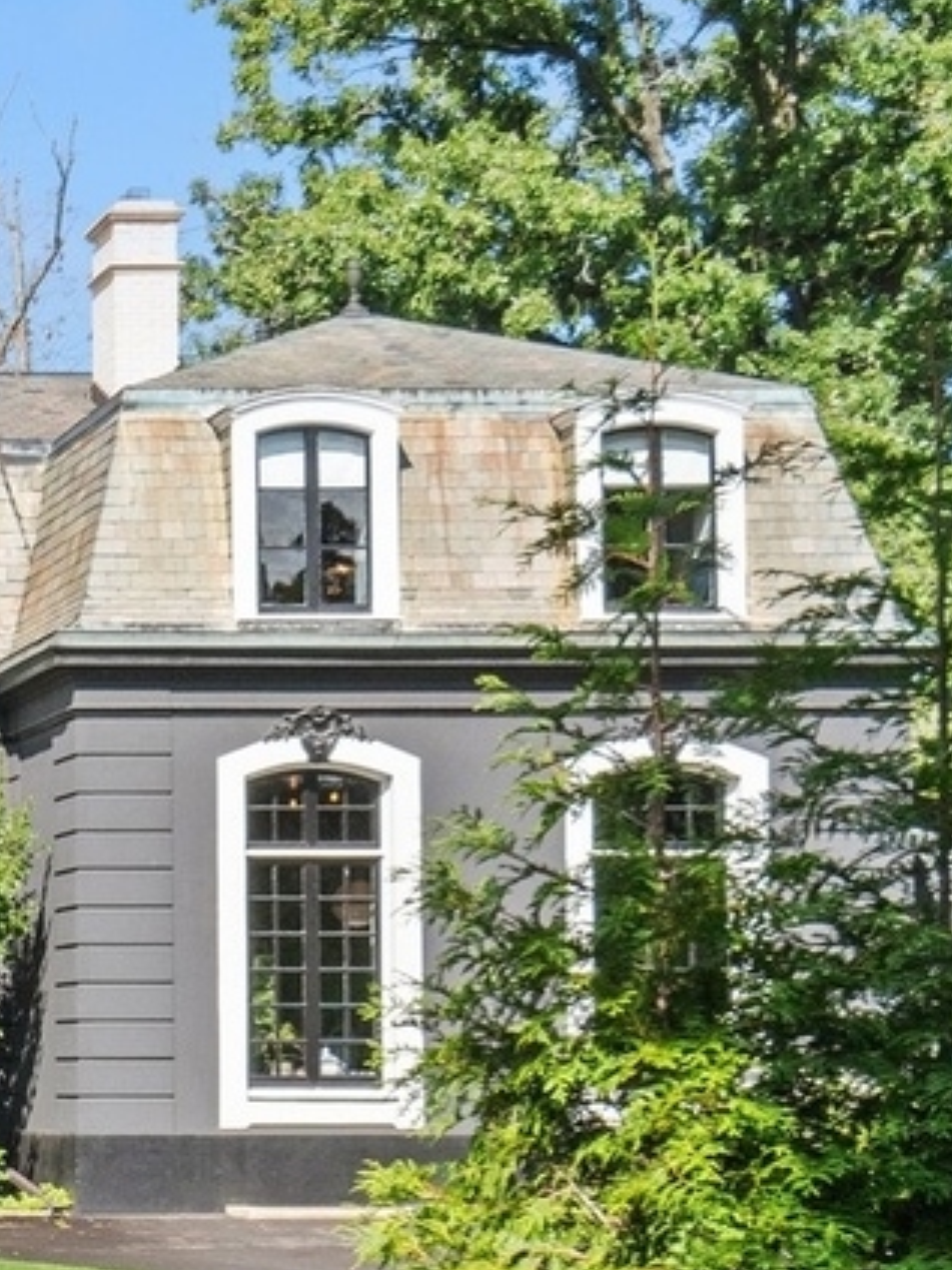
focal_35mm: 94
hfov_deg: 13.8
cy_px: 871
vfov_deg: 20.8
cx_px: -820
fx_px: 3443
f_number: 9
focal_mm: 17
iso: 200
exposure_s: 1/640
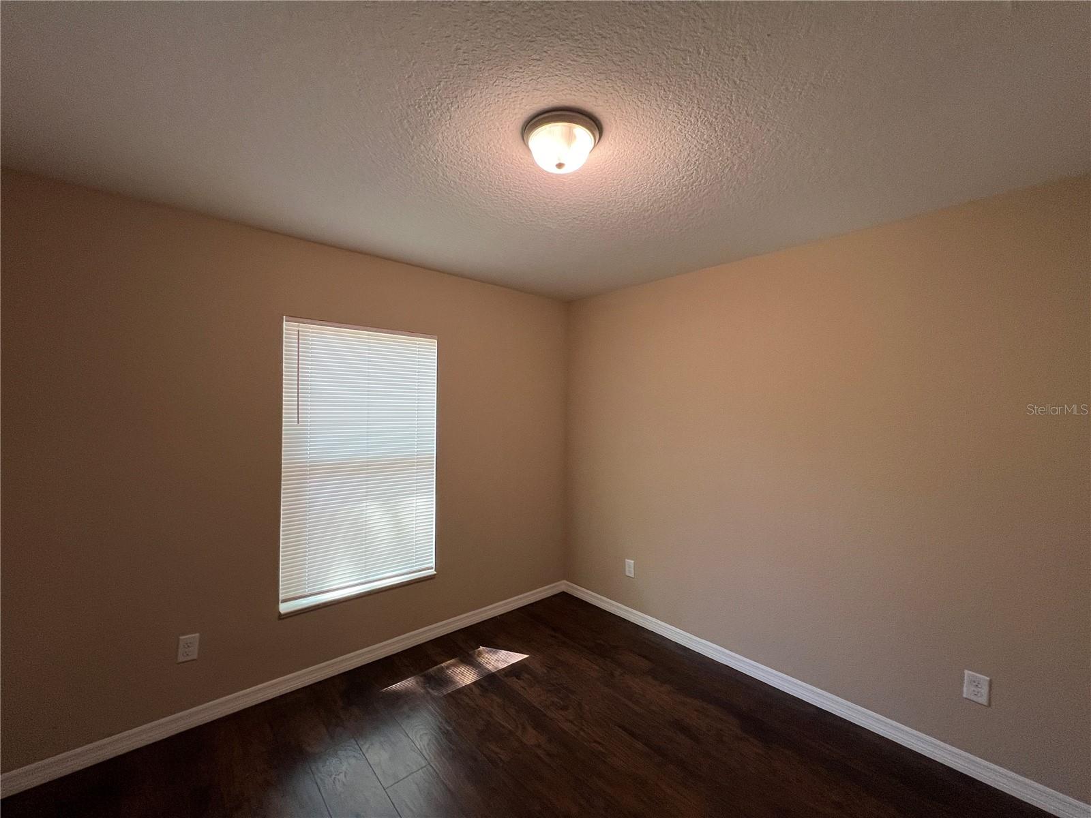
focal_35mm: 13
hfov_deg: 106.2
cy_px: 409
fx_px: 410
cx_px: 546
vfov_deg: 89.9
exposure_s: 1/120
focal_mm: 1.57
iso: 250
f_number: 1.8
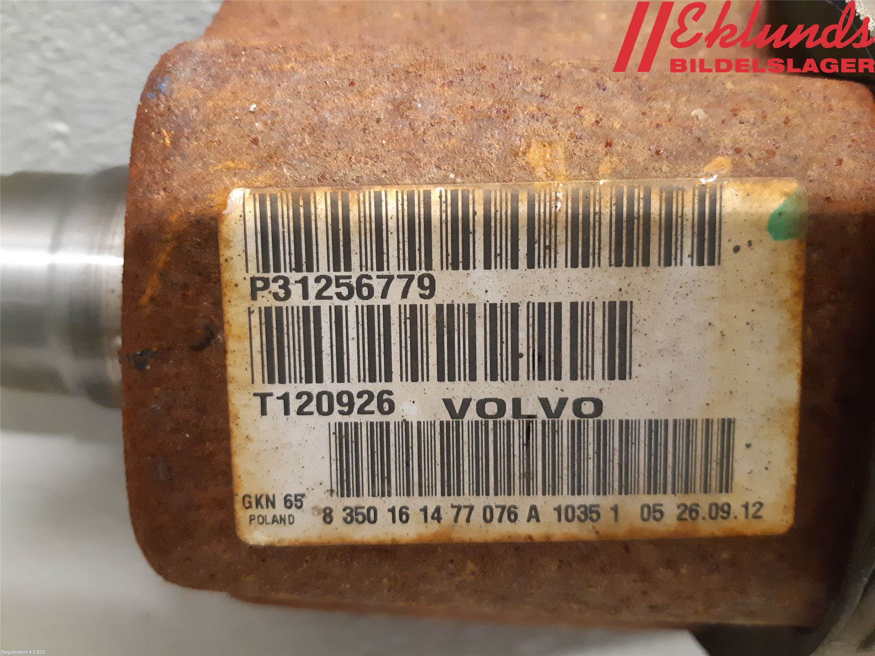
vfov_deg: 53.1
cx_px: 438
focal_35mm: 26
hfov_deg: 67.3
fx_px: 657
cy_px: 328
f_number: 1.7
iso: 400
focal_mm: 3.93
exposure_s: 1/25
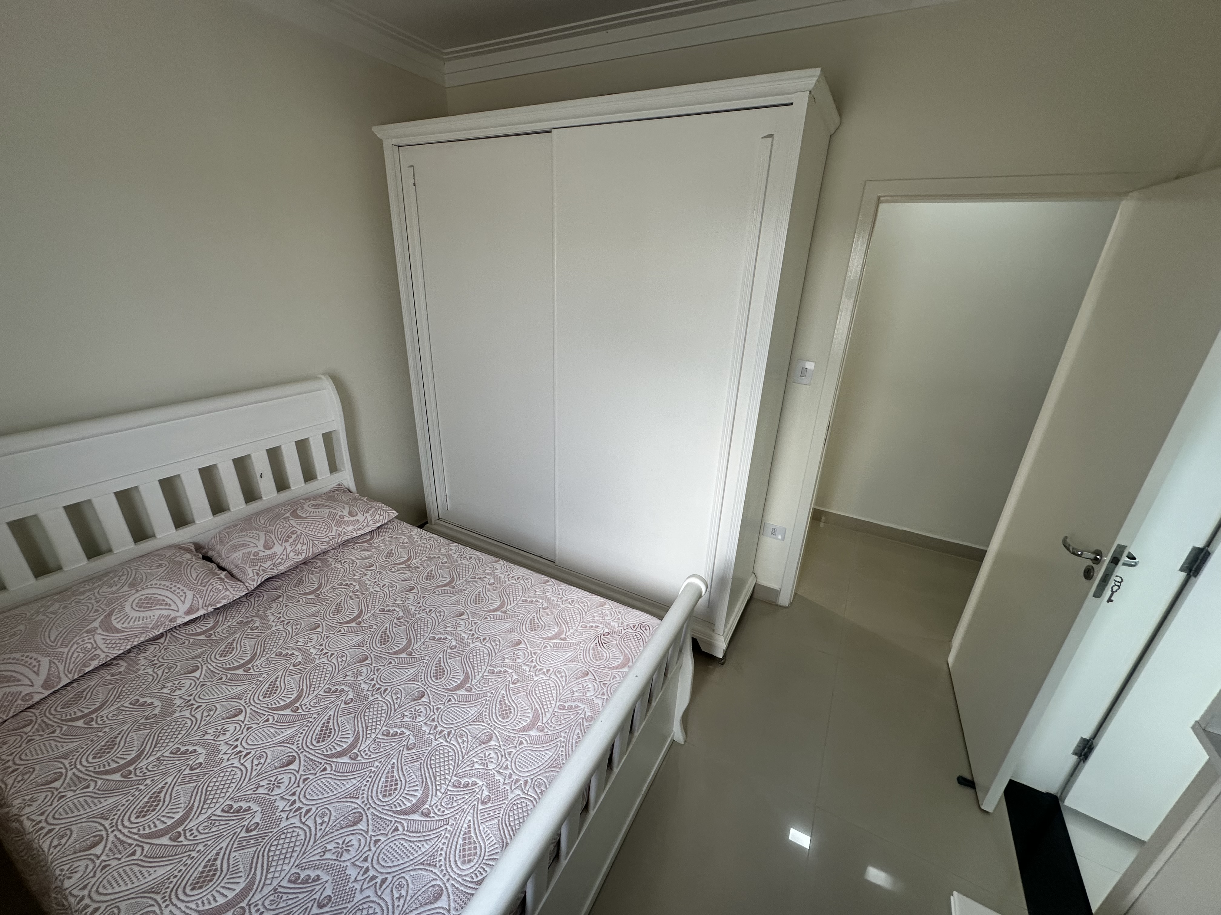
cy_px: 458
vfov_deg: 85.7
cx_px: 610
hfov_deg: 102.1
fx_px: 494
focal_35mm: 14
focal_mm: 2.22
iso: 125
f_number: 2.2
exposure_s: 1/117
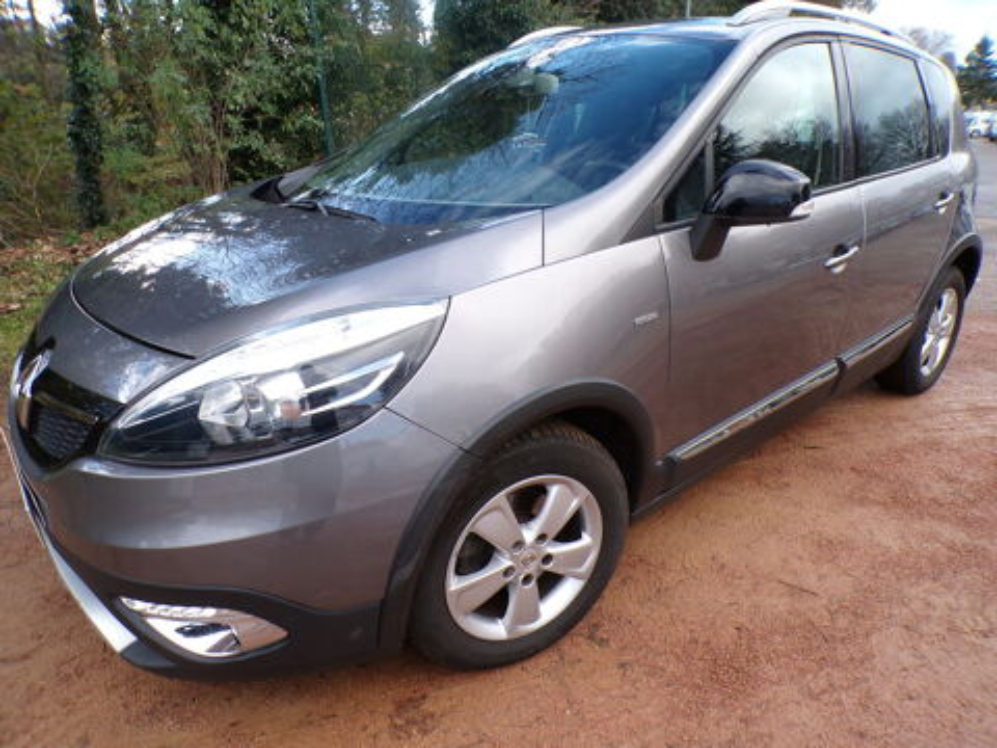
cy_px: 374
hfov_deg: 71.6
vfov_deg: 56.8
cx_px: 498
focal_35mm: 24
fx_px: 691
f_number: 4.4
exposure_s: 1/110
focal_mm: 4.3
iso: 100
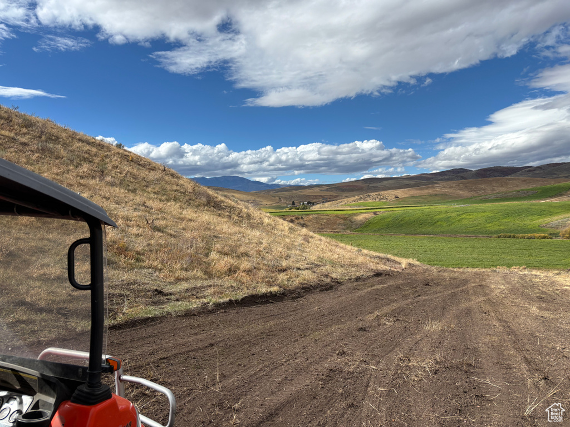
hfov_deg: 67.3
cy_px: 214
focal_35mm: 26
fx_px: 428
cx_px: 285
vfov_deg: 53.1
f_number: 1.6
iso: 50
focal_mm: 5.96
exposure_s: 1/4854
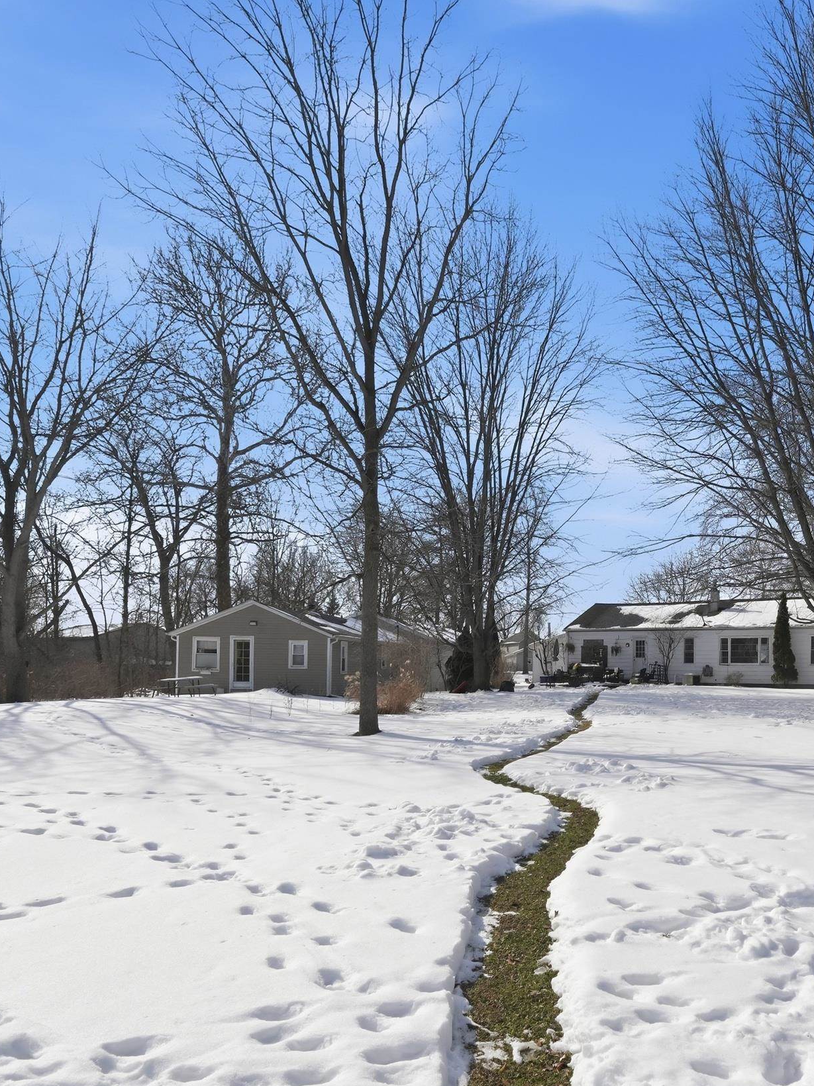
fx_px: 690
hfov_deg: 57.0
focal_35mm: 22
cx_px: 639
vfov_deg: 76.4
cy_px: 552
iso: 250
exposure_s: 1/1250
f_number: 10
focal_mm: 10
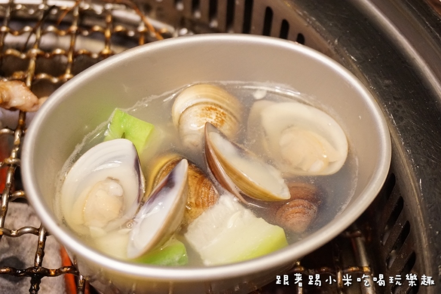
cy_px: 147
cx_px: 220
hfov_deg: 37.8
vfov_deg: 25.8
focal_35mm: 52
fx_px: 643
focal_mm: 35
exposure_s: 1/60
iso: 2000
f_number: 5.6
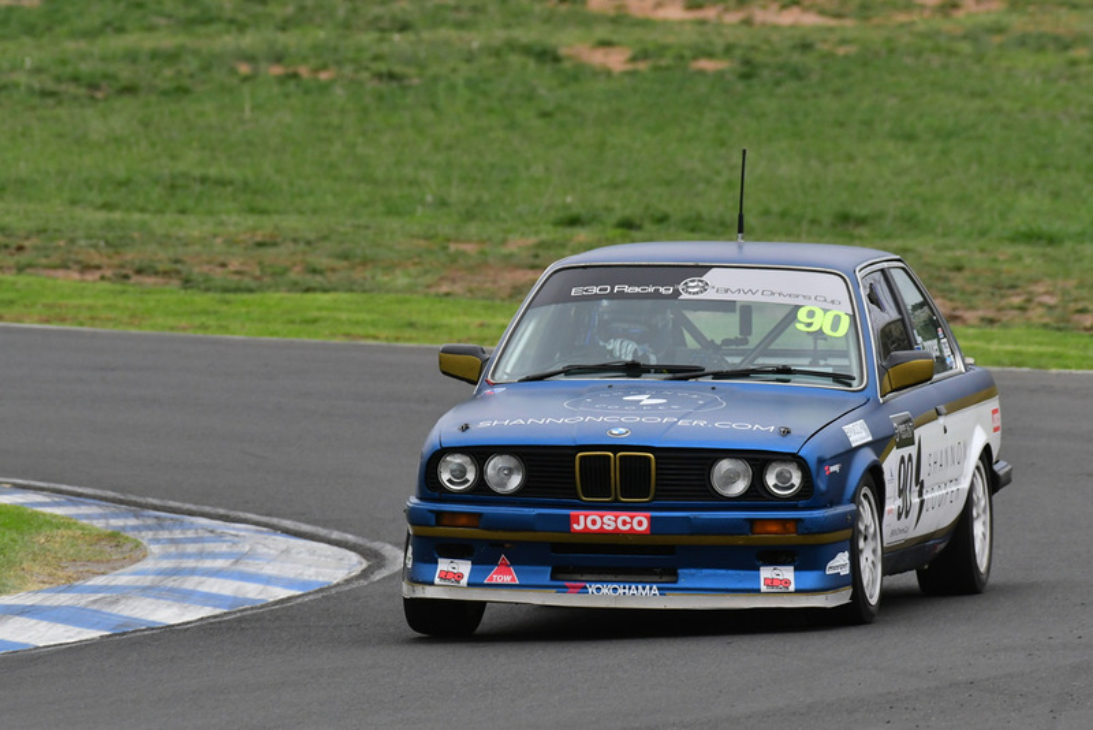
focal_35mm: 750
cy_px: 365
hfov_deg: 2.7
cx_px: 546
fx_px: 22778
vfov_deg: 1.8
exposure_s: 1/640
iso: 1600
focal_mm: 500
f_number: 10
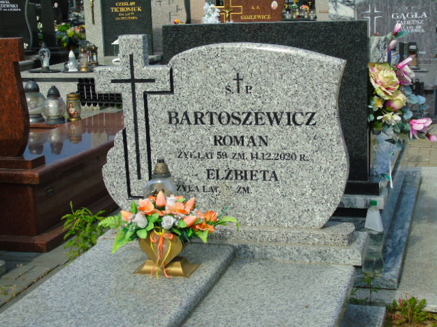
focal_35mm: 62
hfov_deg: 31.2
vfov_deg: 23.7
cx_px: 218
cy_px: 164
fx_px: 783
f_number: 4.5
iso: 80
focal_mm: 11
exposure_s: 1/640
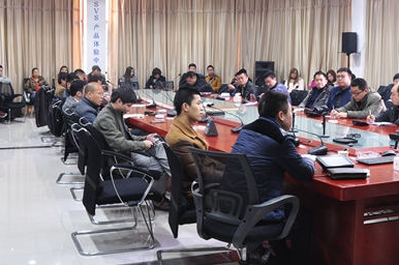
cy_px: 91
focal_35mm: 49
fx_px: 542
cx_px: 194
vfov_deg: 27.3
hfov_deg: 40.4
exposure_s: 1/8
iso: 400
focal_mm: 18
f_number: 6.3
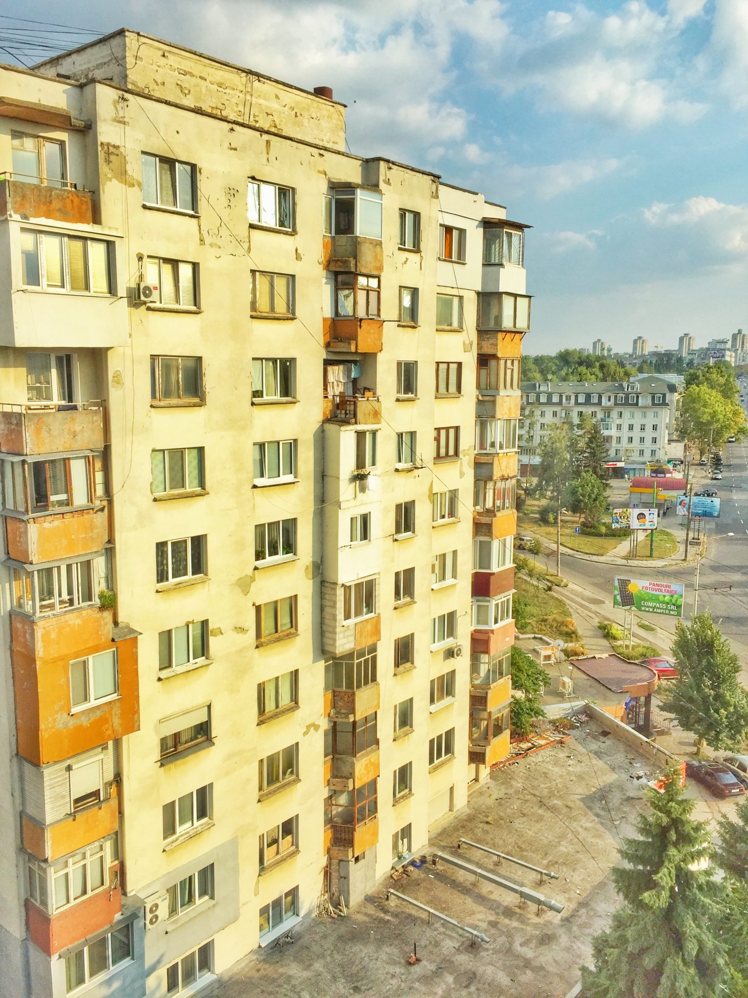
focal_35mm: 29
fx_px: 836
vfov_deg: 61.7
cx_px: 374
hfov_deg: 48.2
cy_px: 499
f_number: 2.2
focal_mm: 4.15
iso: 32
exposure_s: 1/2326
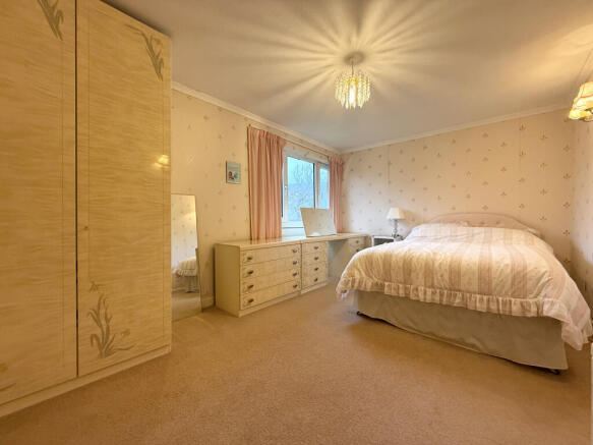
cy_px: 222
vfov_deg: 85.7
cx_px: 296
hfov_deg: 102.1
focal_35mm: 14
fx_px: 240
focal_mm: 2.22
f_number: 2.2
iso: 250
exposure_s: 1/100
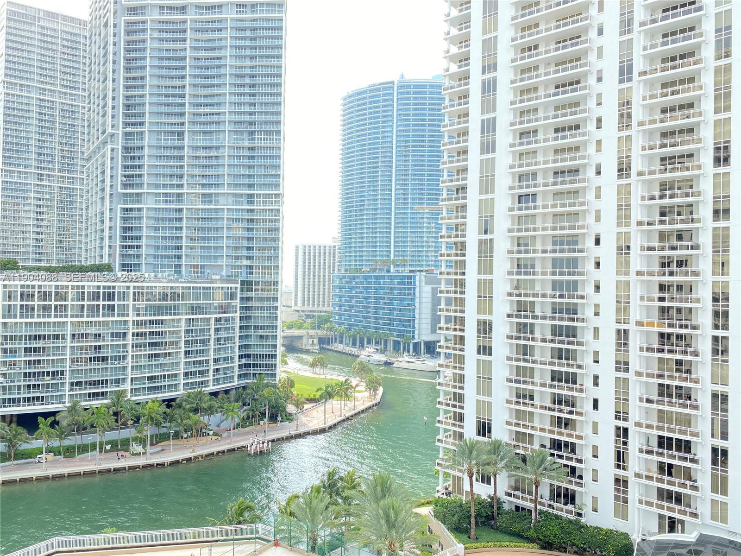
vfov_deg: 53.1
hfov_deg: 67.3
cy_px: 278
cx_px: 370
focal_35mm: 26
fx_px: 557
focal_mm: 4.25
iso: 32
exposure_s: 1/184
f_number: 1.8
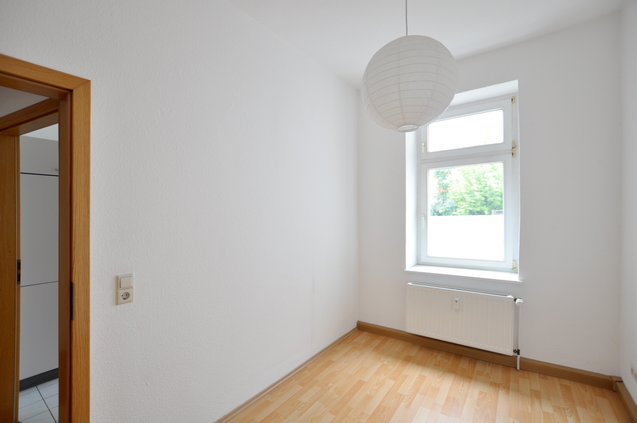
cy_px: 212
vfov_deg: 77.2
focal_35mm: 15
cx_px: 318
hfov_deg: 100.5
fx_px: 265
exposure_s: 1/20
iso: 200
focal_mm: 10
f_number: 3.5
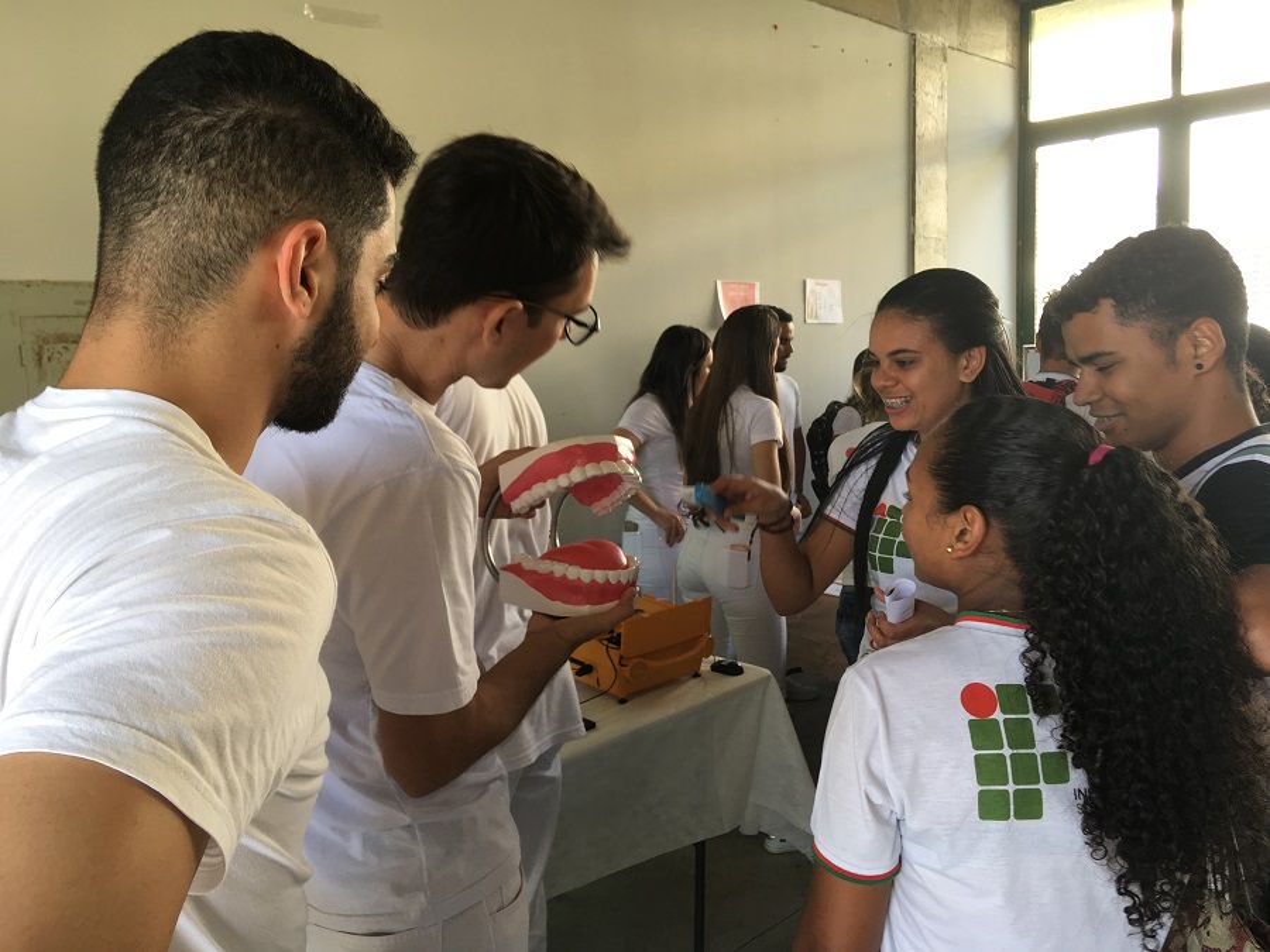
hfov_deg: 61.7
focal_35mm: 29
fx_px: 1064
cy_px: 476
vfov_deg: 48.2
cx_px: 635
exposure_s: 1/60
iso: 32
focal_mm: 4.15
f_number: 2.2
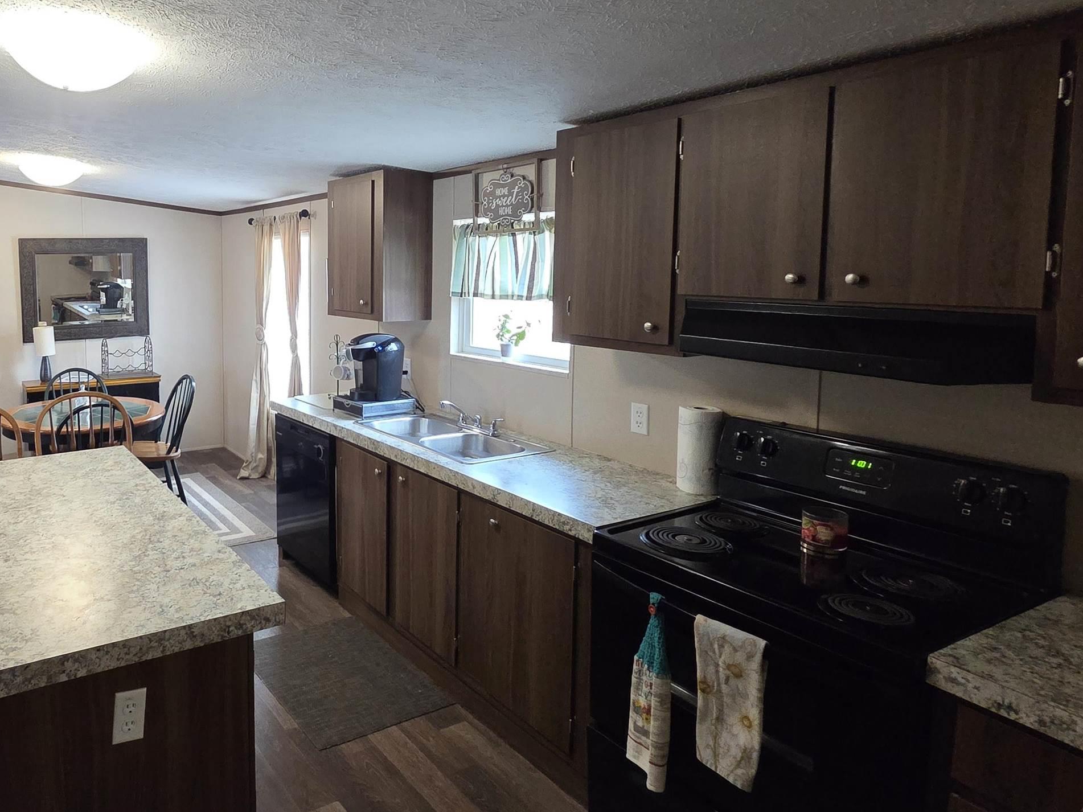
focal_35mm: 21
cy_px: 325
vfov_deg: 62.9
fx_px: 657
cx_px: 282
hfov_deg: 73.9
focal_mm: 2.2
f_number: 2.2
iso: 640
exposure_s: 1/60
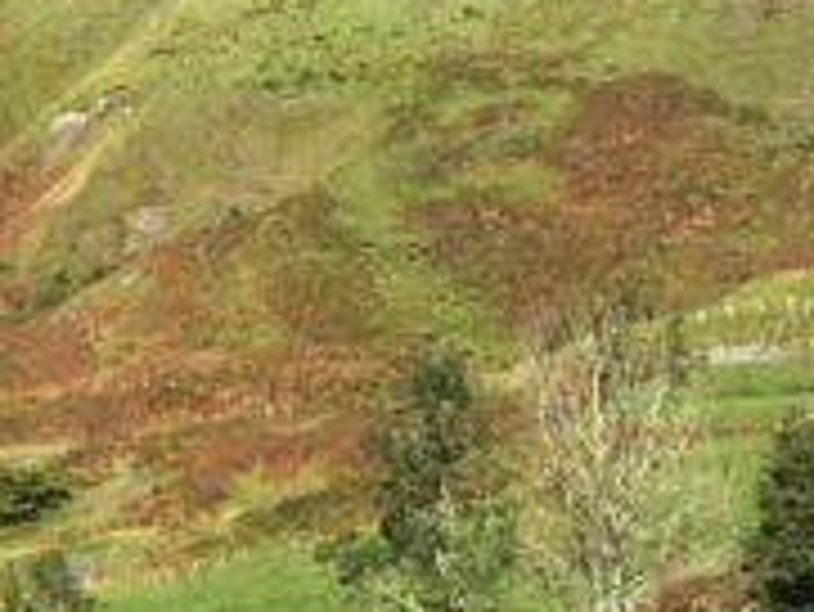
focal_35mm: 164
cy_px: -266
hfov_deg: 10.4
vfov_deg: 8.9
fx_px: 3859
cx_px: -1115
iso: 25
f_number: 2.2
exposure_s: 1/1083
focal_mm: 4.15
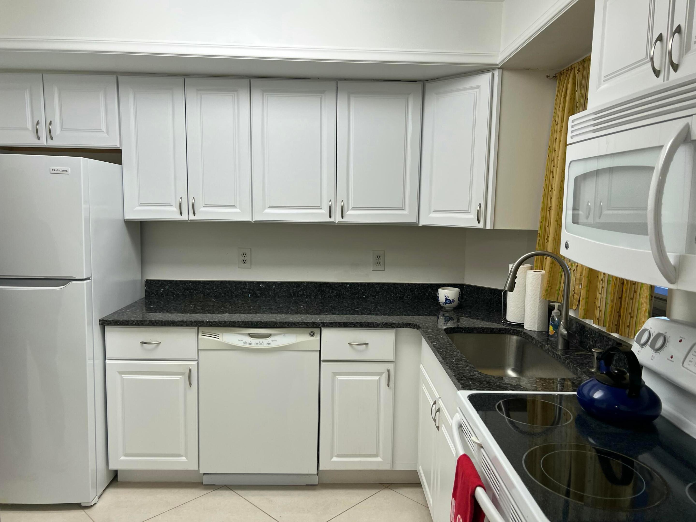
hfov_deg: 67.3
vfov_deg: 53.1
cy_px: 261
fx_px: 523
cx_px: 348
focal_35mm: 26
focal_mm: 5.7
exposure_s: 1/120
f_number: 1.5
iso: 50
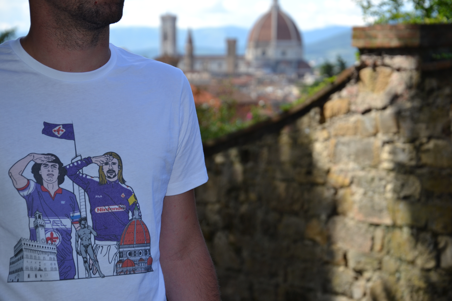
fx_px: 1243
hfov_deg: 20.6
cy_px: 150
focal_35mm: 99
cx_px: 226
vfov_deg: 13.8
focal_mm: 66
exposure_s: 1/200
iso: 100
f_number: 5.3
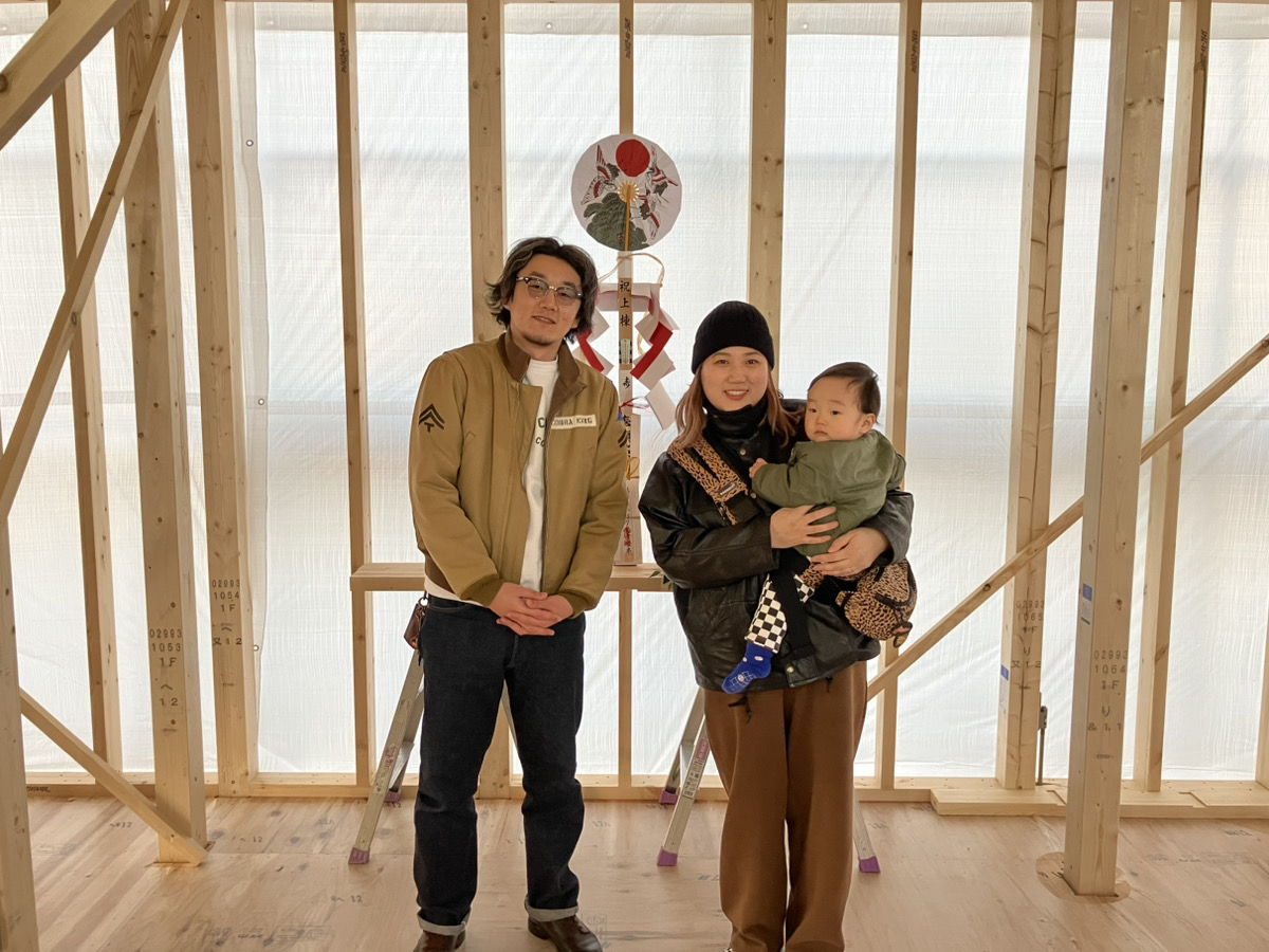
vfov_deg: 49.7
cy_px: 476
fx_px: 1026
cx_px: 634
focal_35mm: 28
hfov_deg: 63.4
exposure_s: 1/60
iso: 100
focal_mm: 3.99
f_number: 1.8
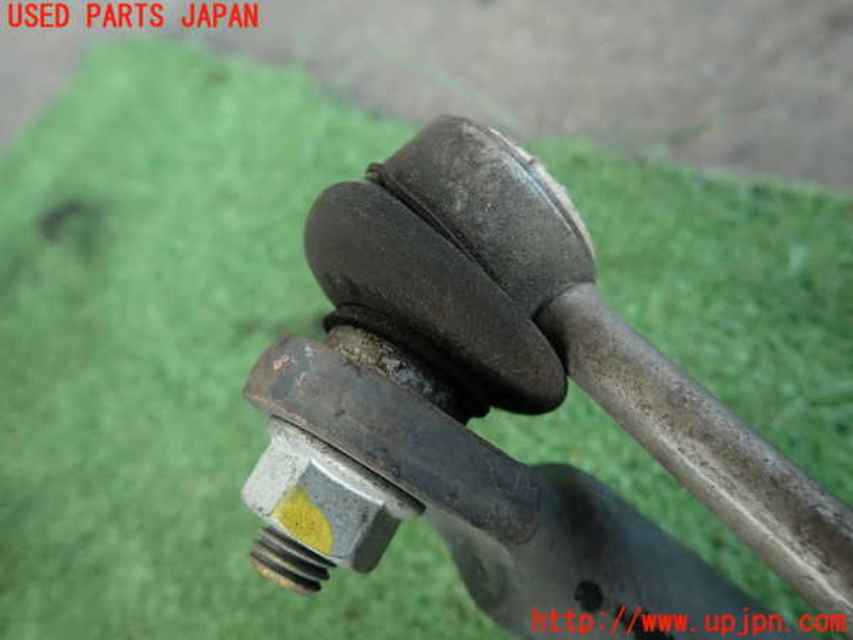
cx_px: 426
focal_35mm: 25
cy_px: 320
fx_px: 616
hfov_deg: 69.4
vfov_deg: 54.9
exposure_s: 1/60
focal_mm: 4.5
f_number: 2
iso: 100
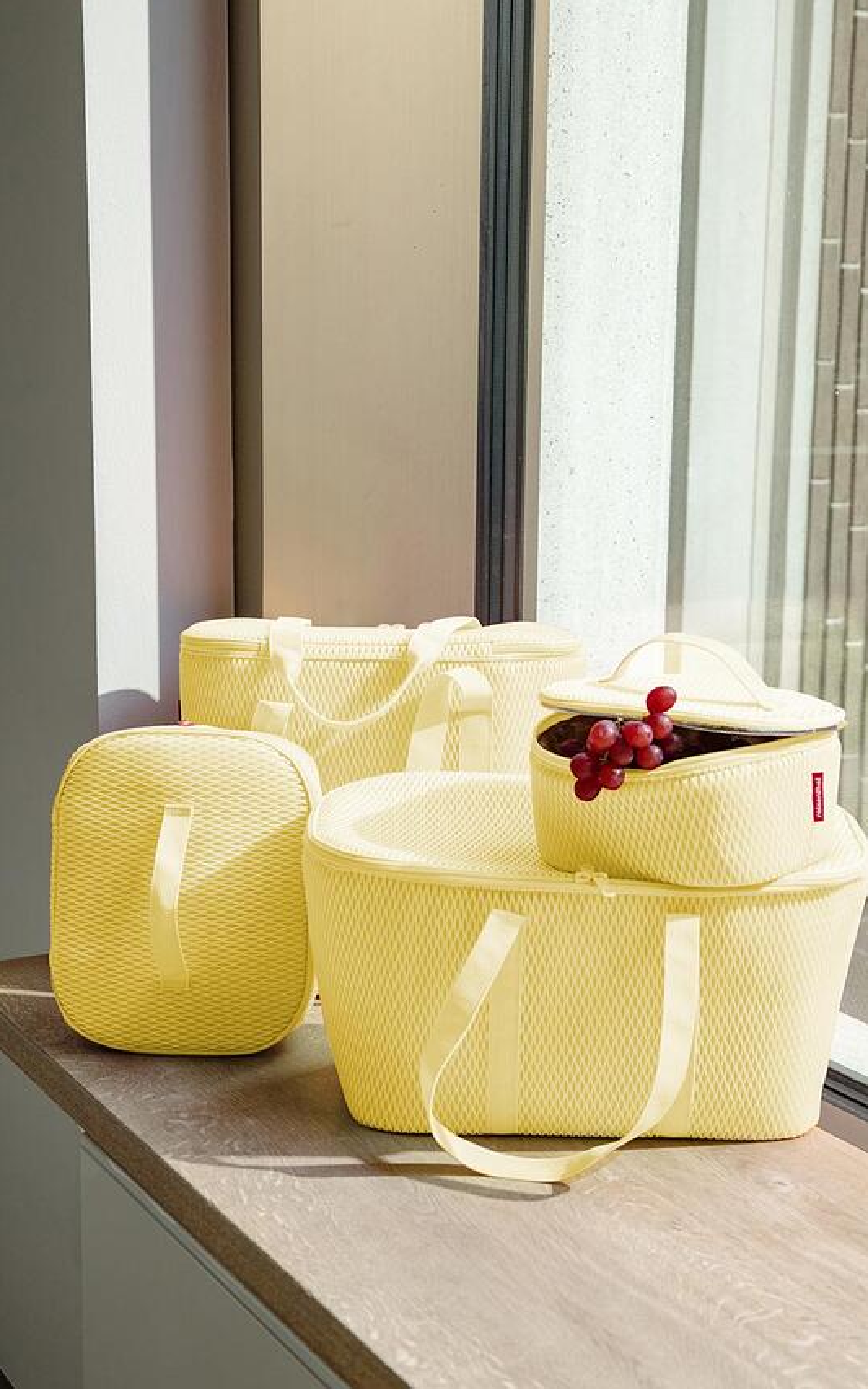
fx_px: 2158
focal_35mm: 57
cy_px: 690
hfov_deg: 22.7
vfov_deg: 35.7
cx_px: 415
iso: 1250
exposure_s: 1/200
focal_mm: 55
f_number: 6.3
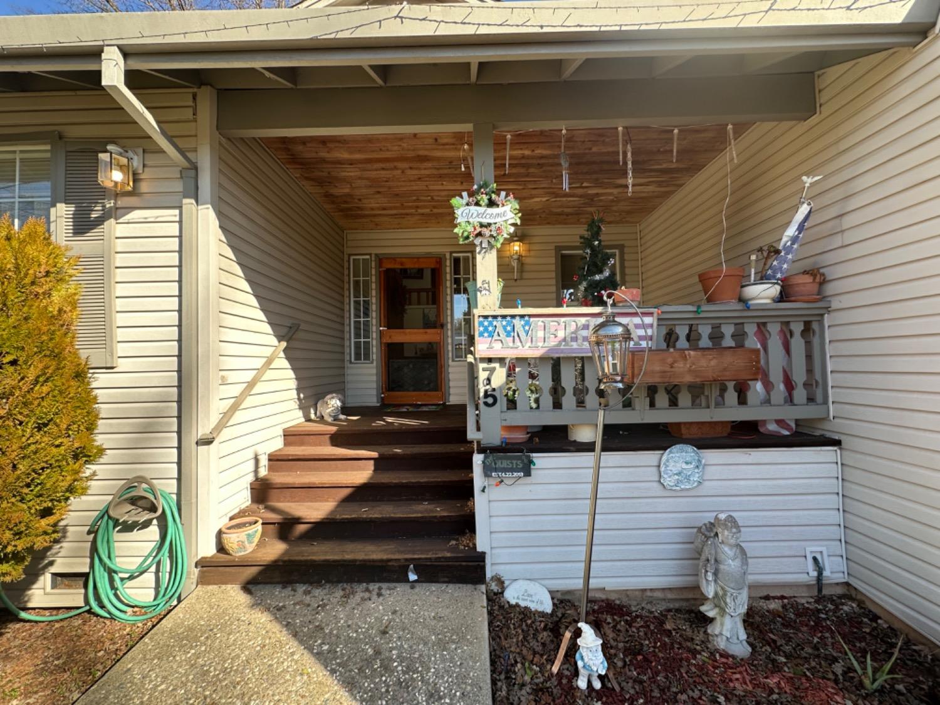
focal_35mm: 14
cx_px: 470
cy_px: 352
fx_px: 380
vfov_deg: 85.7
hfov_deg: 102.1
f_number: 2.2
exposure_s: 1/325
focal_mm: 2.22
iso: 40
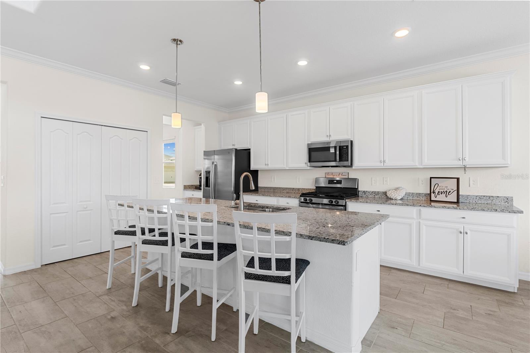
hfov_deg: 90.0
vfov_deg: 67.4
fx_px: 265
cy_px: 176
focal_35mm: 18
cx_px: 265
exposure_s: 1/30
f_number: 5.6
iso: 1000
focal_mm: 12
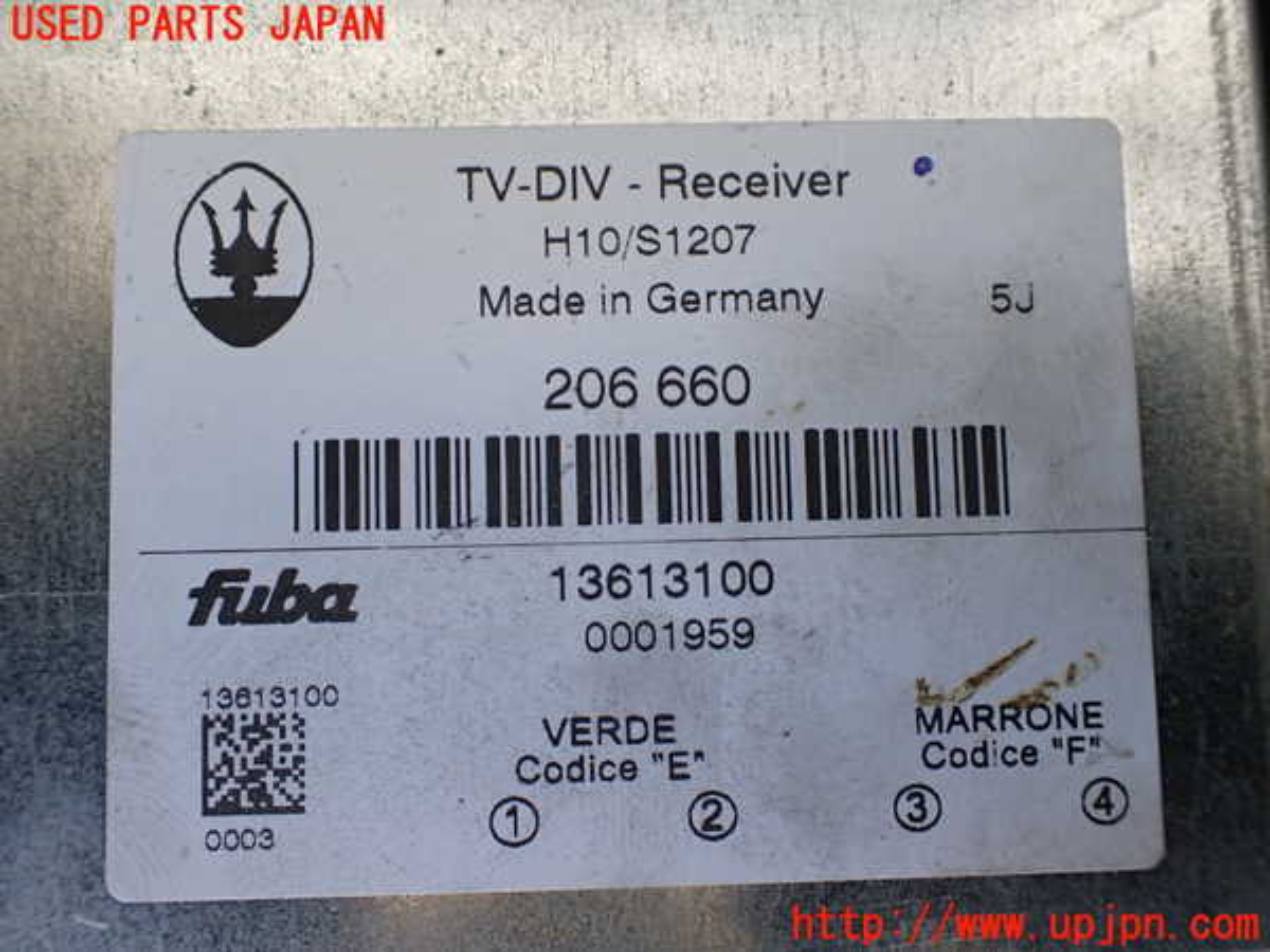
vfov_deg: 46.8
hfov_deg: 60.0
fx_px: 1101
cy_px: 476
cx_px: 635
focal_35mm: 30
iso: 320
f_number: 2.3
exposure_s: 1/125
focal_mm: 5.4
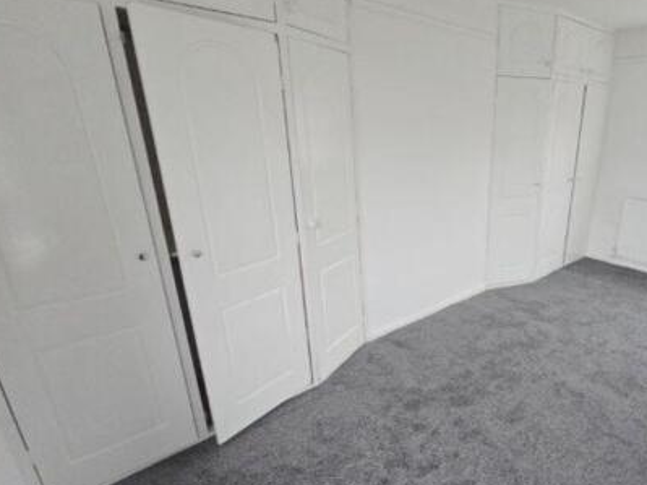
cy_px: 252
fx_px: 355
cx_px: 452
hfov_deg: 80.7
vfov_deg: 68.6
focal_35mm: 19
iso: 320
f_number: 2.2
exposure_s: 1/60
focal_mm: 2.2
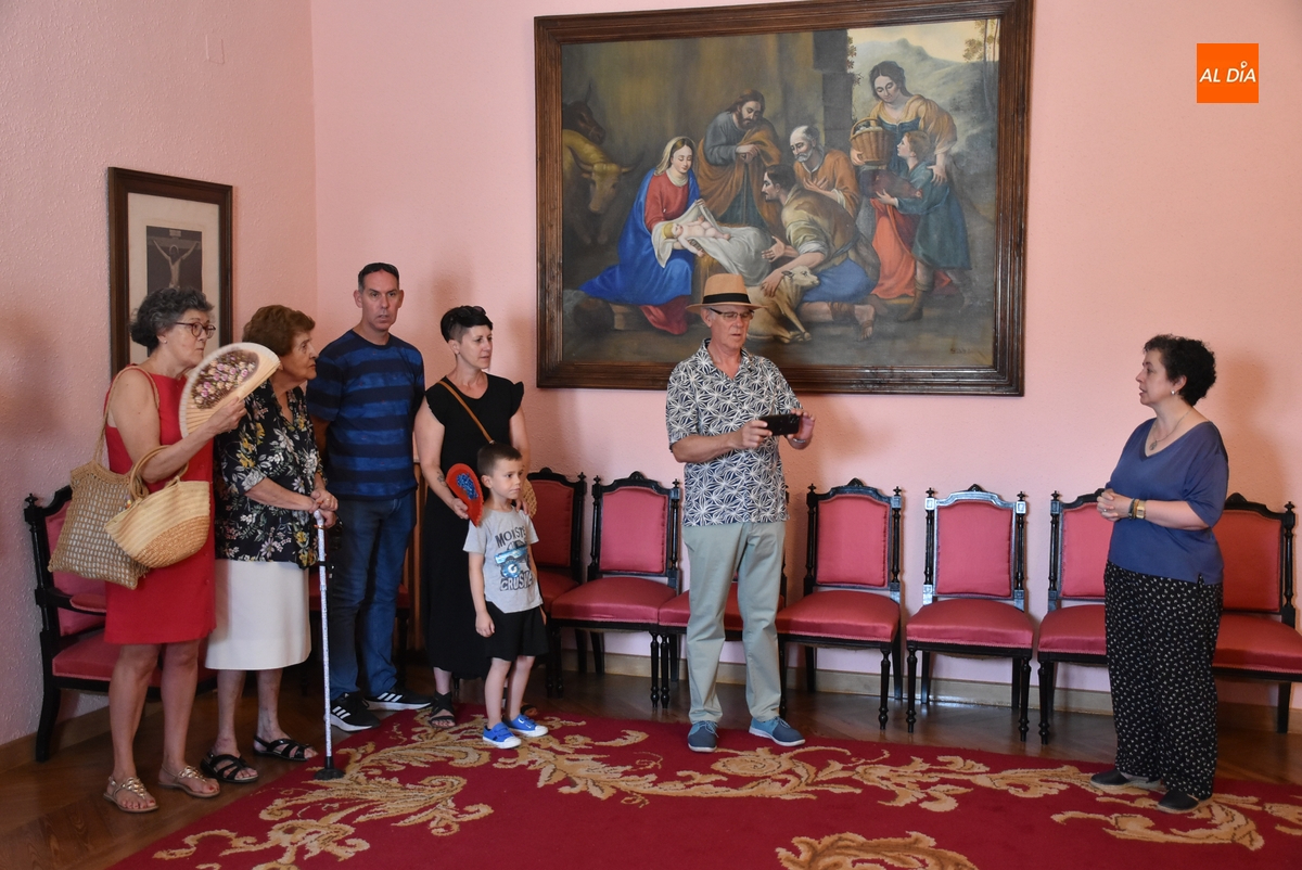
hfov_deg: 49.5
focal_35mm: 39
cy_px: 435
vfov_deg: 34.3
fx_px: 1411
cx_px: 651
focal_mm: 26
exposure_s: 1/60
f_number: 3.8
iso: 2000
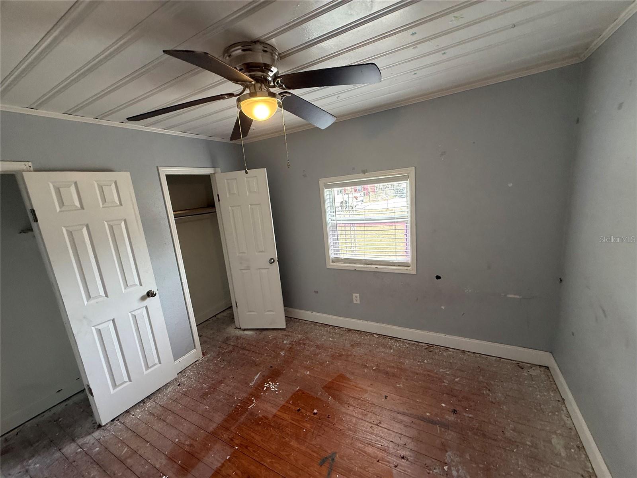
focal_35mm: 14
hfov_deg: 102.1
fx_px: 258
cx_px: 318
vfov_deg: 85.7
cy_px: 239
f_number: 2.2
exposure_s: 1/120
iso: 160
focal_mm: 2.22
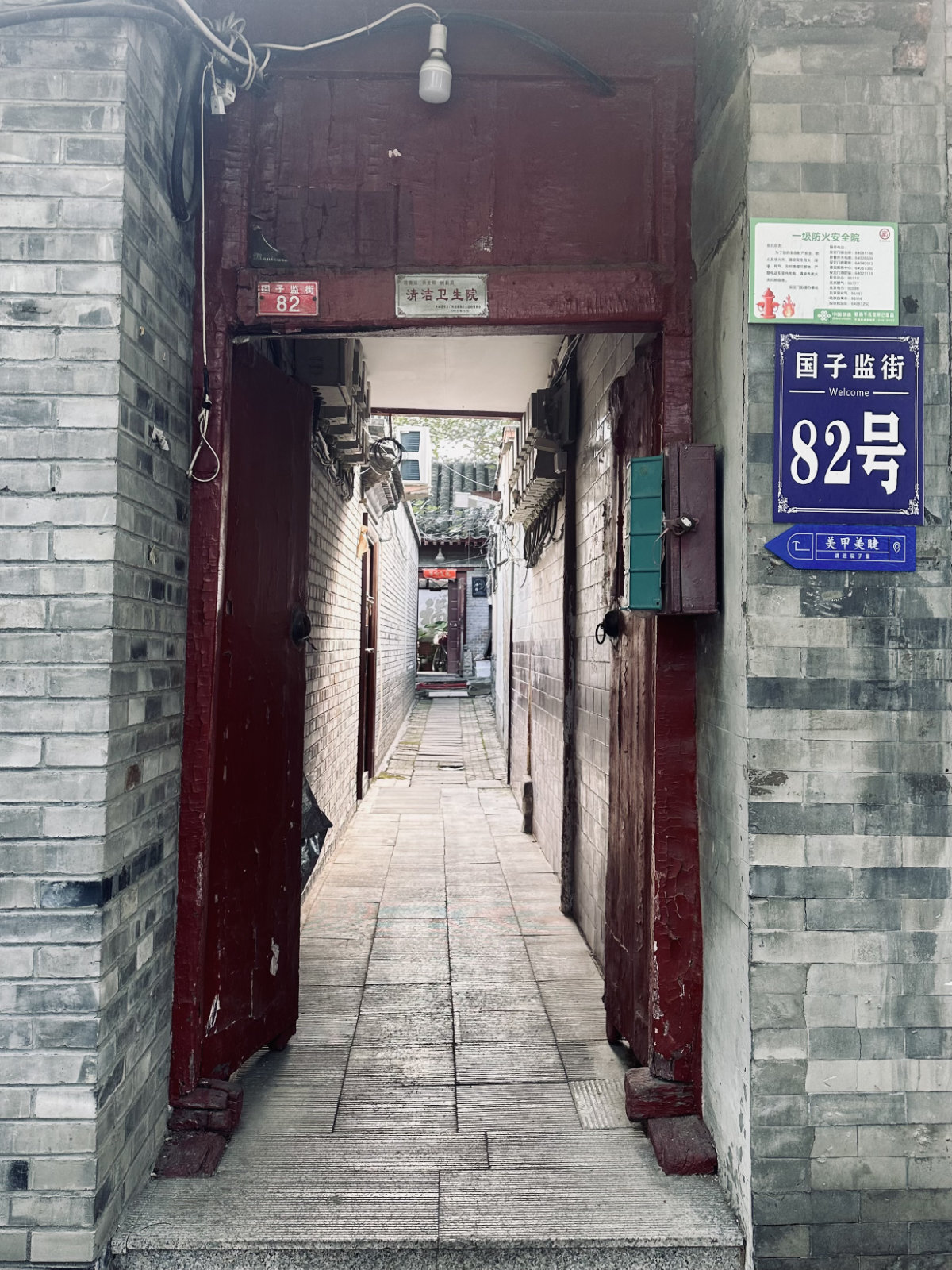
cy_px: 635
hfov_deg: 56.8
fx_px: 880
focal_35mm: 24
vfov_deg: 71.6
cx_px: 476
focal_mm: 6.9
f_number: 1.8
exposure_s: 1/121
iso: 100
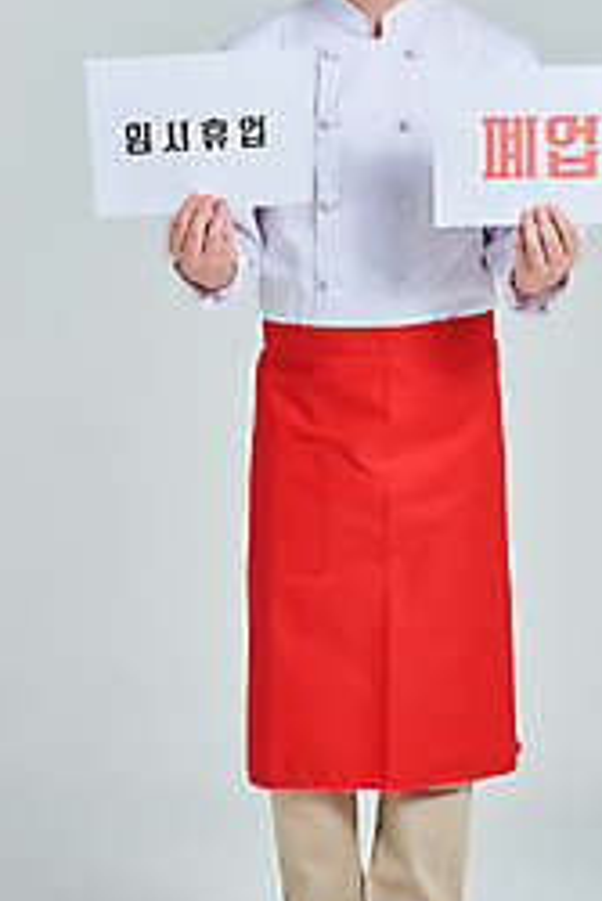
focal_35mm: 131
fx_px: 3281
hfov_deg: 10.5
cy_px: 396
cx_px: 391
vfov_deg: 15.6
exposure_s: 1/125
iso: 100
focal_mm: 82
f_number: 14
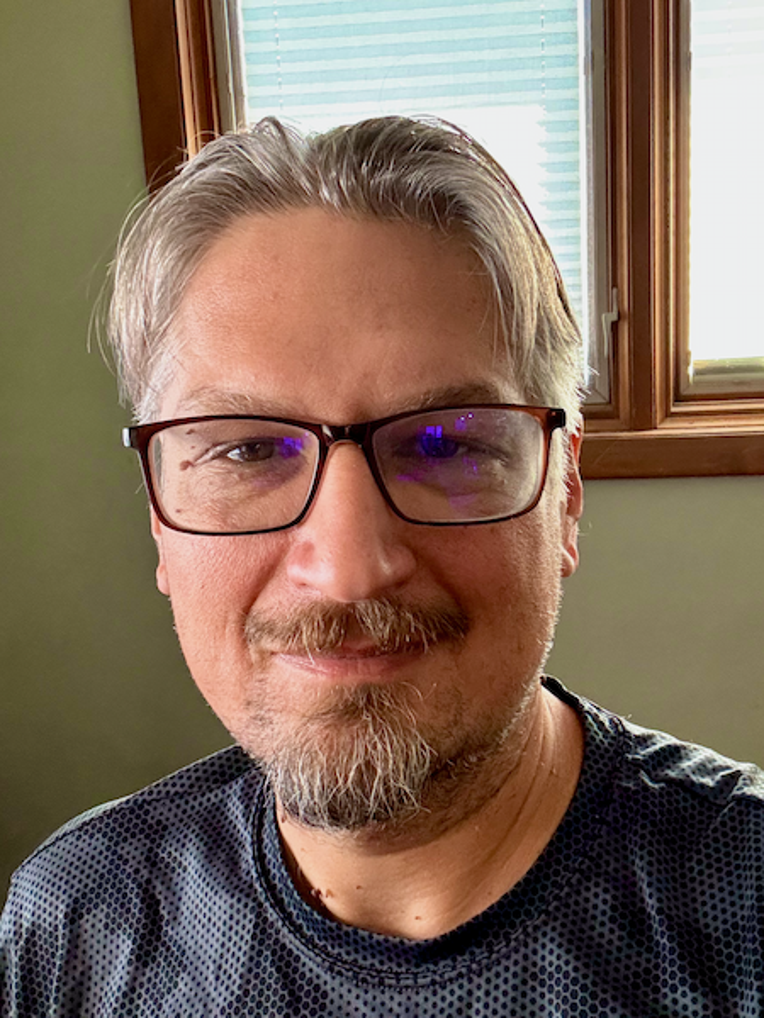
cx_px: 382
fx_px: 883
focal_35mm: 30
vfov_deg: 60.0
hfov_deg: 46.8
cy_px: 509
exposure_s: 1/30
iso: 400
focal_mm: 2.69
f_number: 1.9
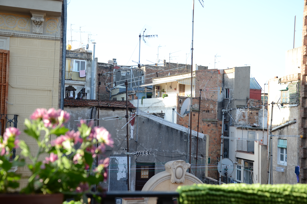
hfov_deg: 39.0
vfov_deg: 26.4
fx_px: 434
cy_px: 102
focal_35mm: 51
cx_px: 154
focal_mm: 34
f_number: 5.6
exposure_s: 1/200
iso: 250
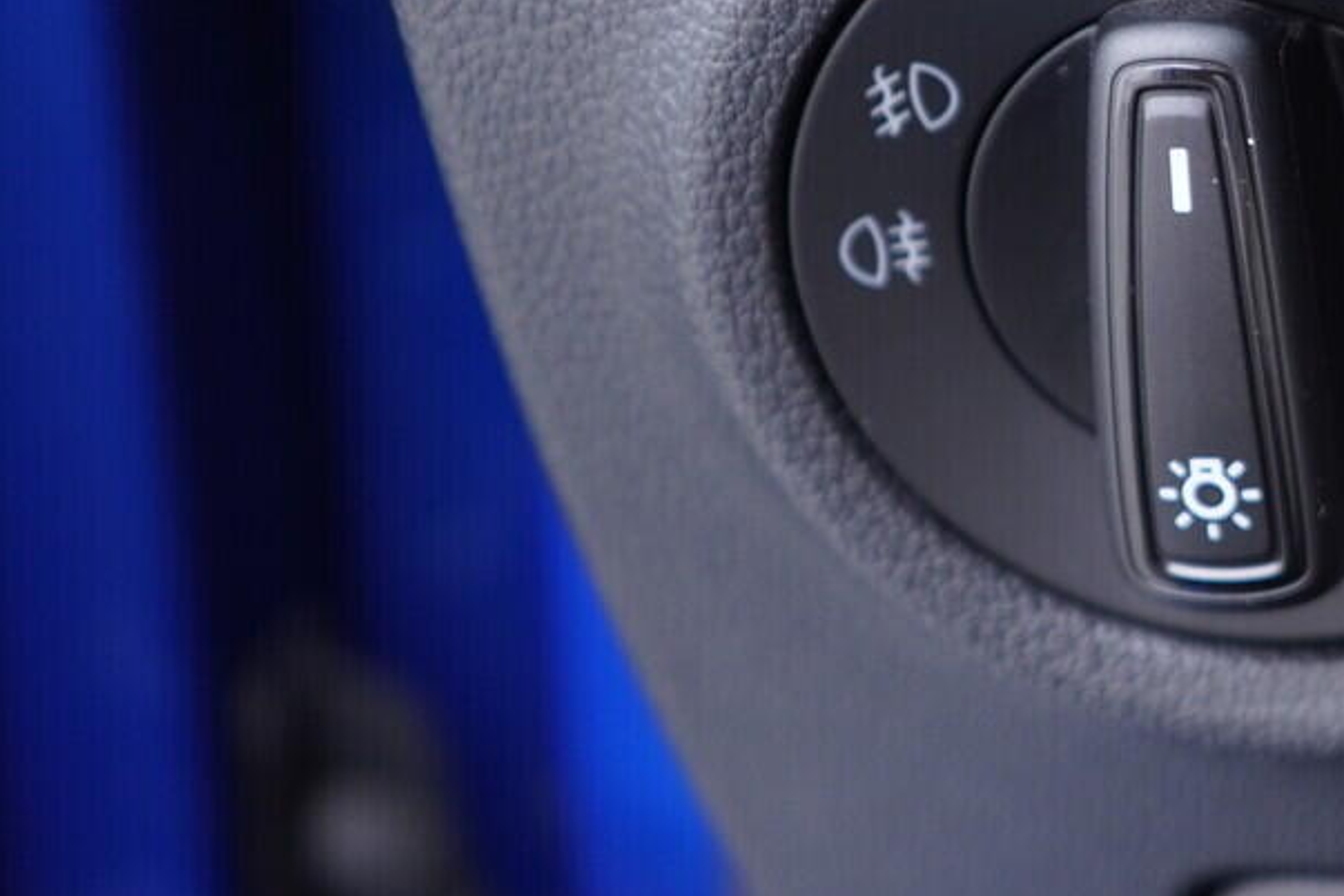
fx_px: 3210
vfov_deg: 15.8
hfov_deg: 22.3
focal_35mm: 86
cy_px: 227
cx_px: 1496
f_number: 2.8
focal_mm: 24
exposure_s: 1/40
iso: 400
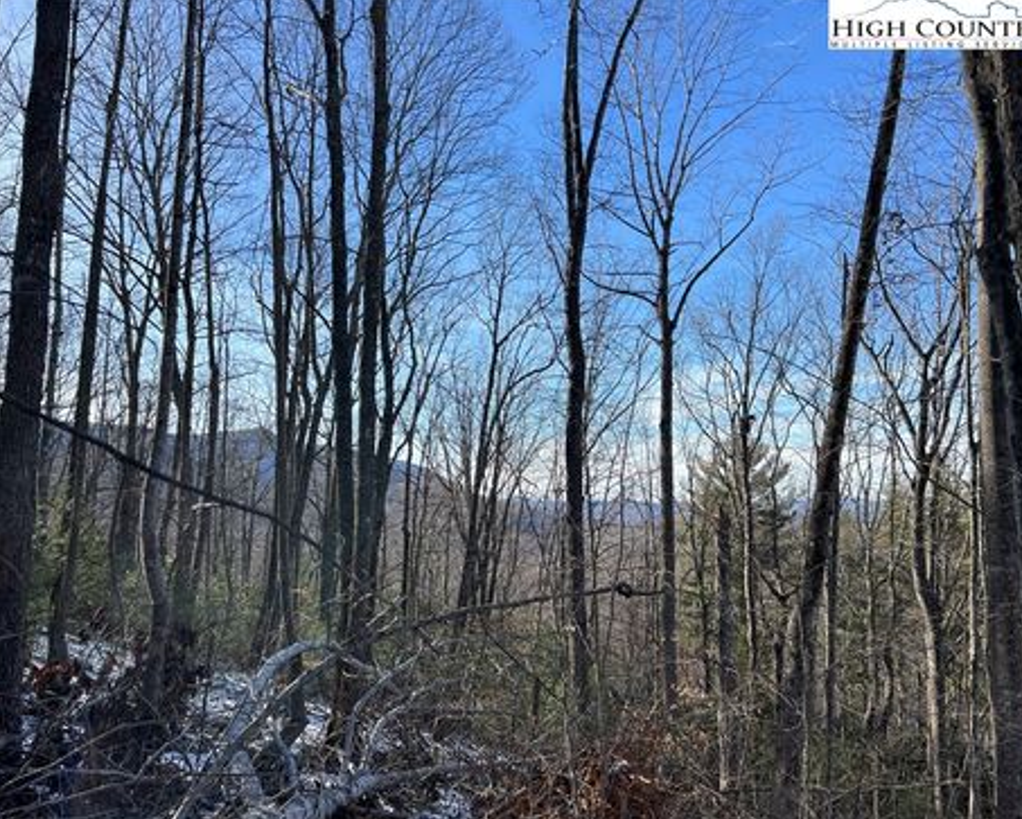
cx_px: 490
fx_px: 847
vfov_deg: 51.6
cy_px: 416
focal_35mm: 28
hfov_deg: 62.2
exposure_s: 1/2353
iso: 50
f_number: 1.5
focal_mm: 5.7
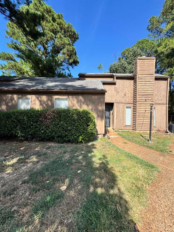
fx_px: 94
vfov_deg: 102.1
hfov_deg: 85.7
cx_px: 87
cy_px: 116
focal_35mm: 14
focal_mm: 2.22
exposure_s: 1/727
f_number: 2.2
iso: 50
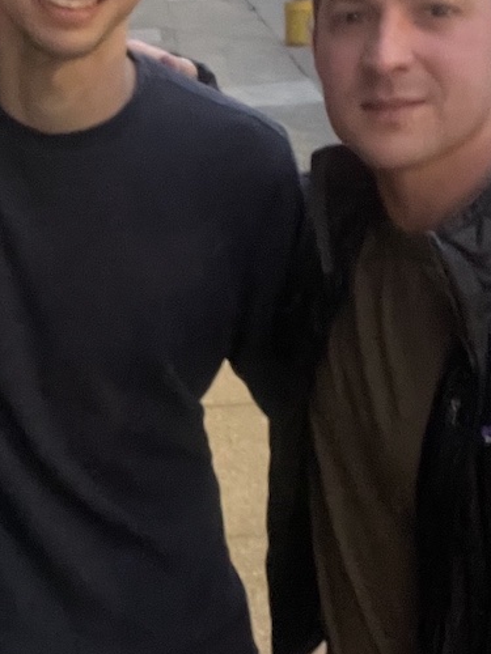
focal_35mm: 72
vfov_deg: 27.0
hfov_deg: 19.9
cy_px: 337
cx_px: 24
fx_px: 1362
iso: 640
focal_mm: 2.71
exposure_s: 1/15
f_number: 2.2
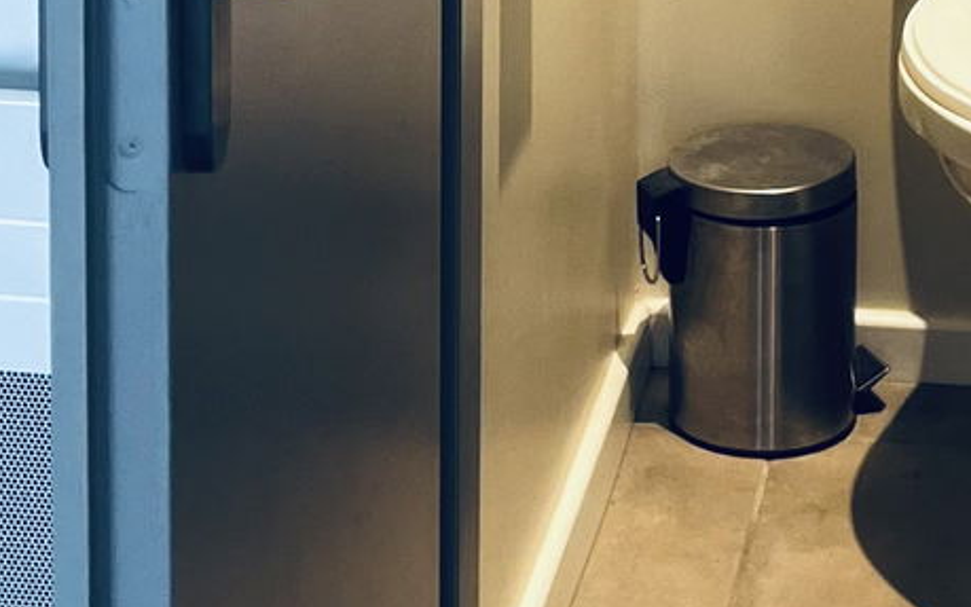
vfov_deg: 9.5
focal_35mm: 128
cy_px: -633
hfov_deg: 16.2
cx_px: 702
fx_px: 3388
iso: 125
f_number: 1.6
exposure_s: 1/95
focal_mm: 5.1
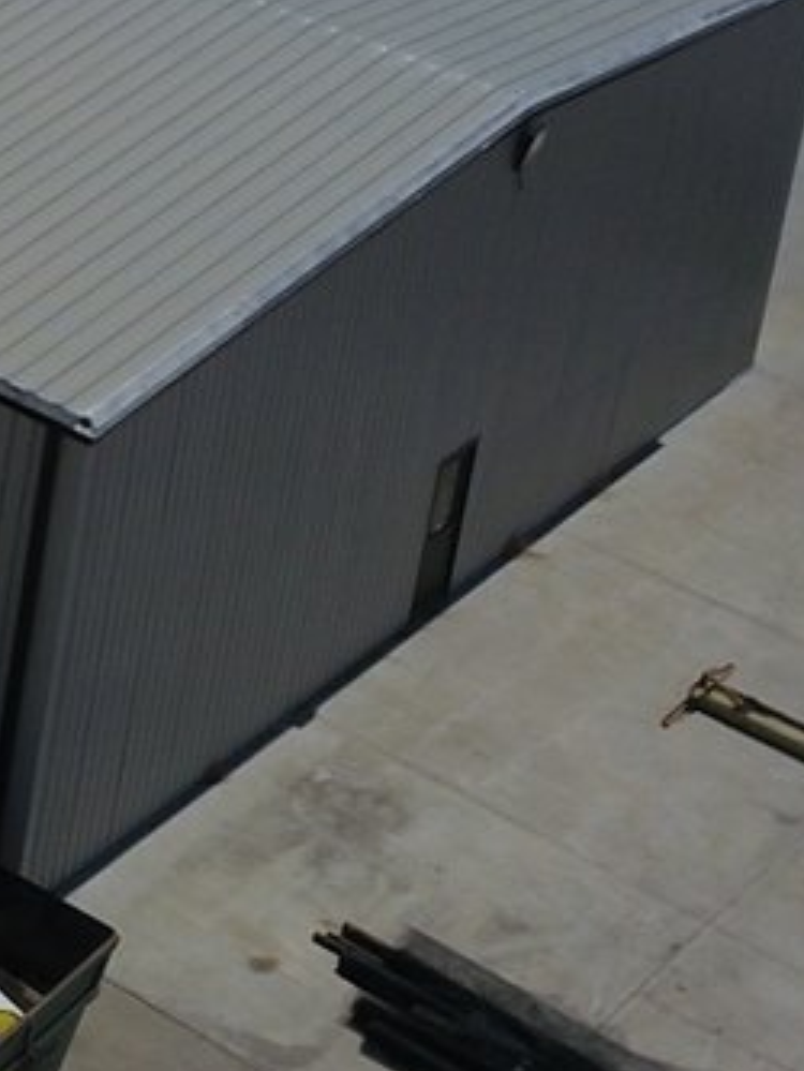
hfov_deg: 9.9
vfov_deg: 15.3
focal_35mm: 118
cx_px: -1507
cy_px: -584
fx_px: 3652
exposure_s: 1/3663
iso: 100
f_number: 2.2
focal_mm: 4.73
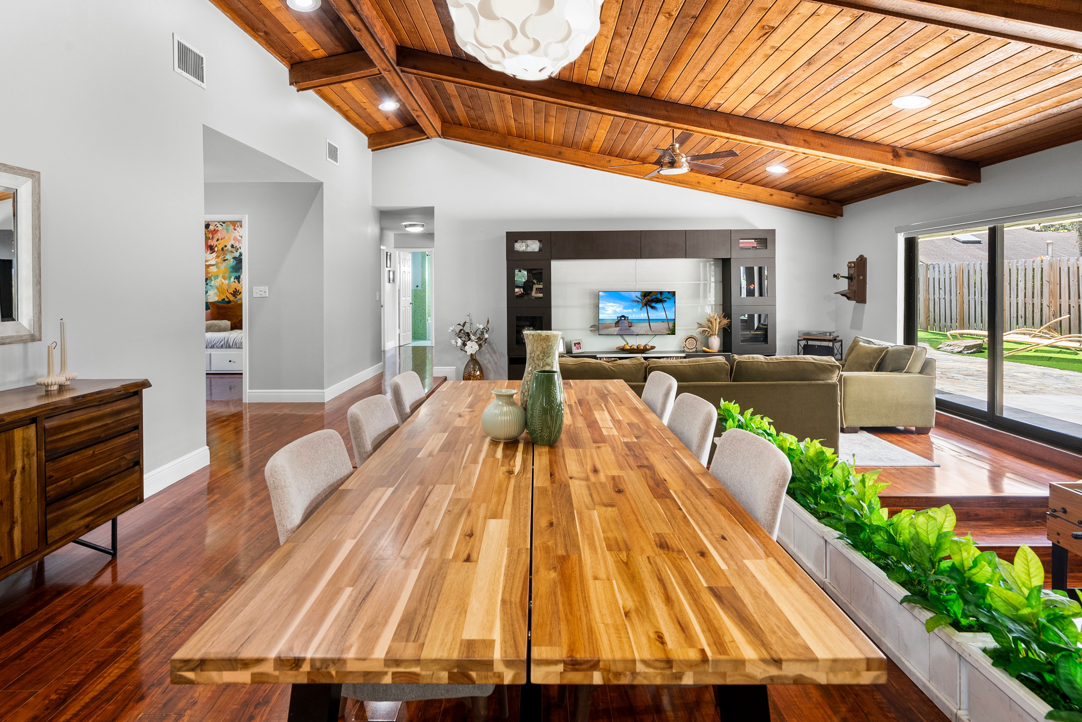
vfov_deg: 73.8
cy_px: 361
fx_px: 481
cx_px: 541
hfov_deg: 96.7
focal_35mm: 16
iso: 400
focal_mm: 16
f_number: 8
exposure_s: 1/15
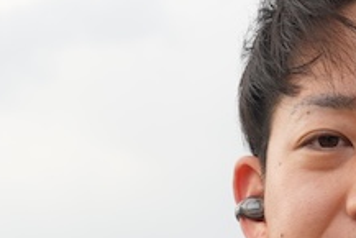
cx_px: 366
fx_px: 2078
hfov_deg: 9.7
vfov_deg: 6.4
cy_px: 451
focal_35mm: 210
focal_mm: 38
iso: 100
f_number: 6.3
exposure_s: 1/100
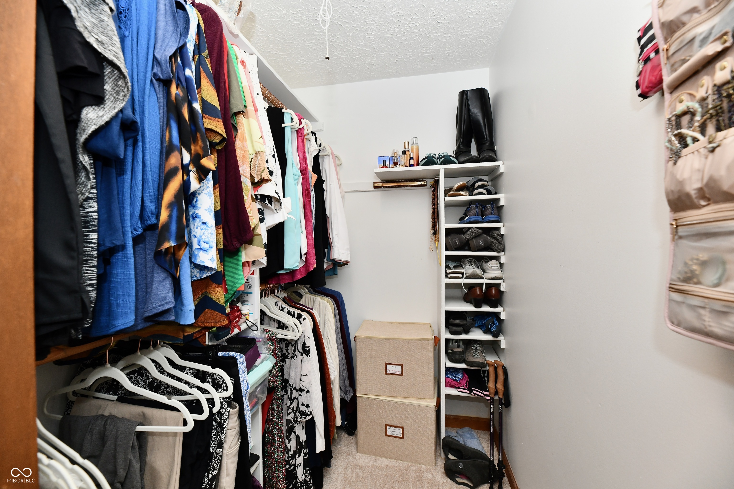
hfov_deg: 104.3
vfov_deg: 81.2
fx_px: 285
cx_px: 367
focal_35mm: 14
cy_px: 244
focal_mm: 14
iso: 640
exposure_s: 1/60
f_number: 6.3
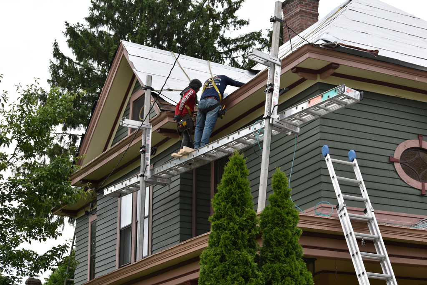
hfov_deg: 24.6
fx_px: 979
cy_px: 142
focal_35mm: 82
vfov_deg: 16.6
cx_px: 214
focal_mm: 55
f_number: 6.3
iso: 100
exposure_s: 1/160
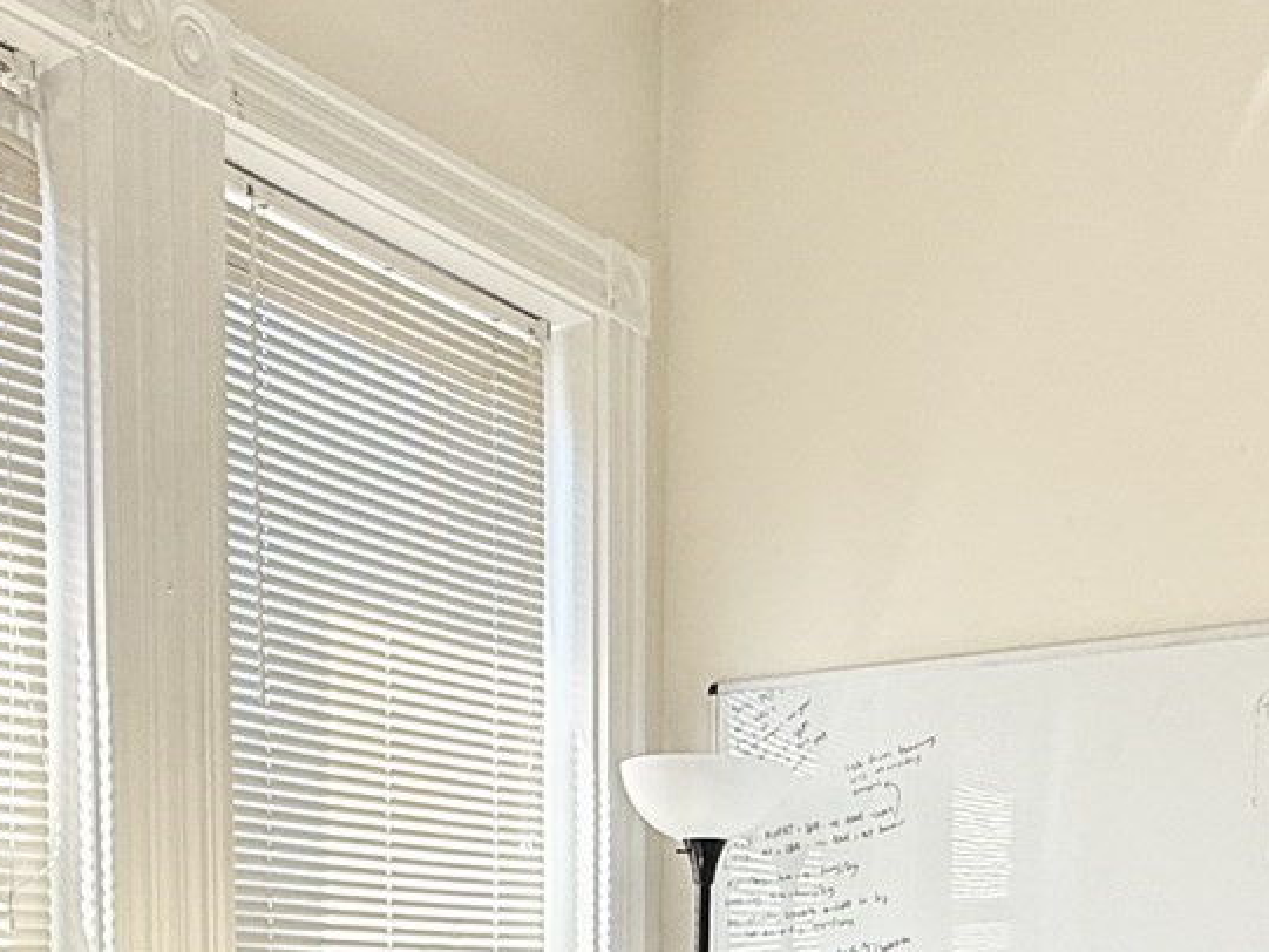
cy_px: 1161
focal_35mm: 53
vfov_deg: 24.7
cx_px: 640
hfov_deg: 36.2
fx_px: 1943
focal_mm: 2.22
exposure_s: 1/151
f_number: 2.2
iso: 50
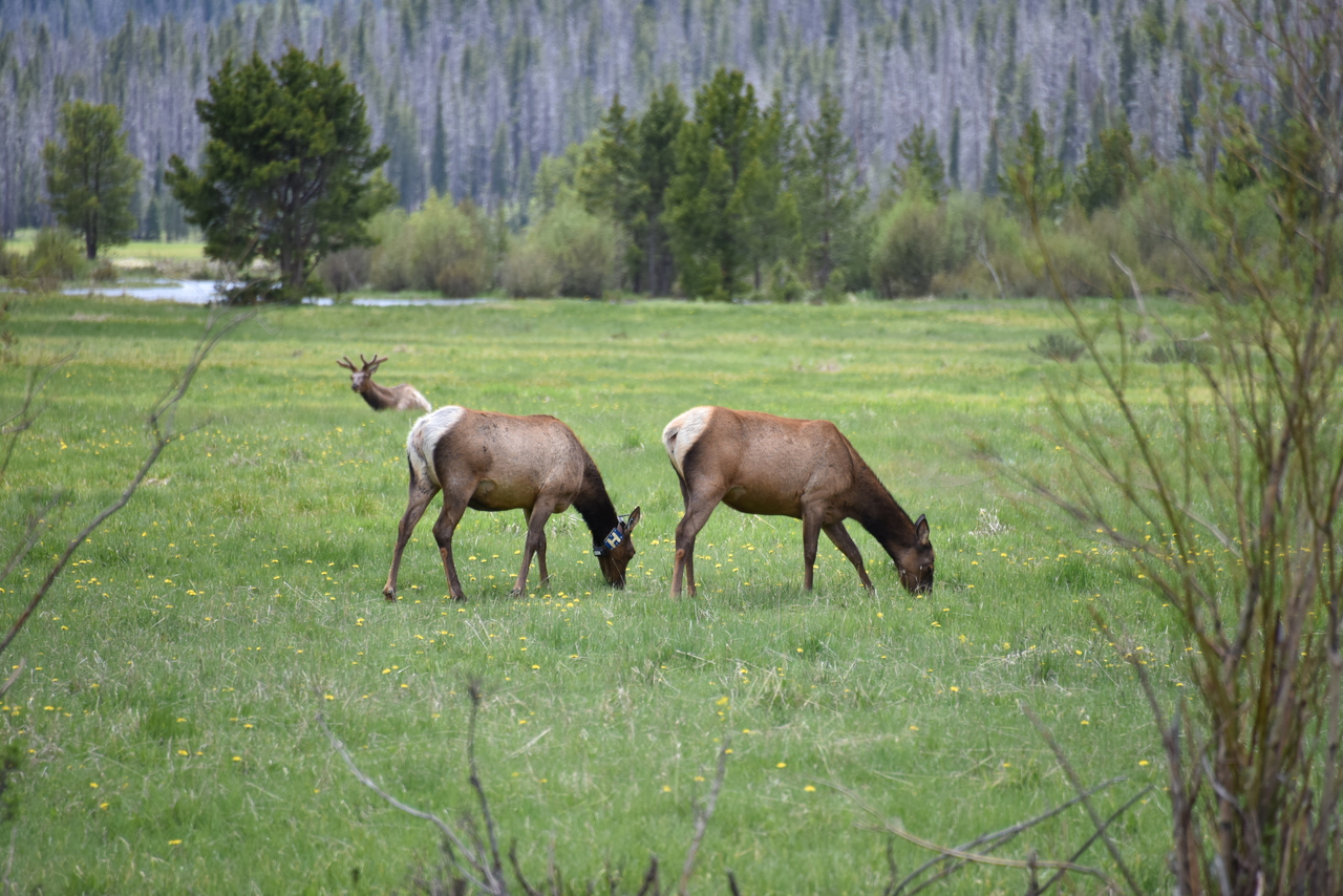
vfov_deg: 4.6
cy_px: 448
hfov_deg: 6.9
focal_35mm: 300
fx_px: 11193
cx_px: 672
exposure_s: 1/640
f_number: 5.6
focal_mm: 300
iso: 400
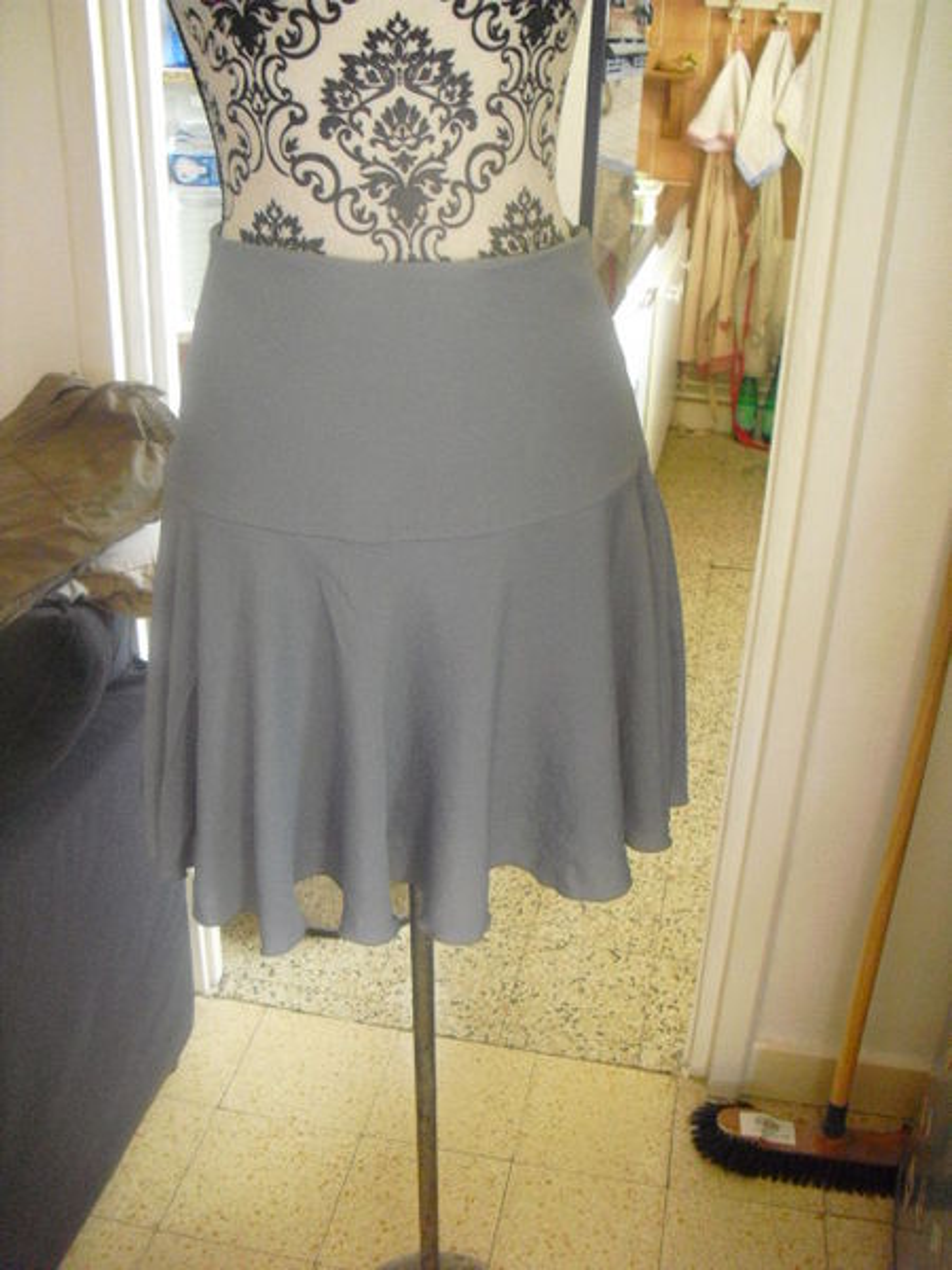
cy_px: 635
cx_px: 476
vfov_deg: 51.4
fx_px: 1320
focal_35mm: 36
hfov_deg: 39.7
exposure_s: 1/25
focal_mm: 6.3
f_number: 3.1
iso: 800
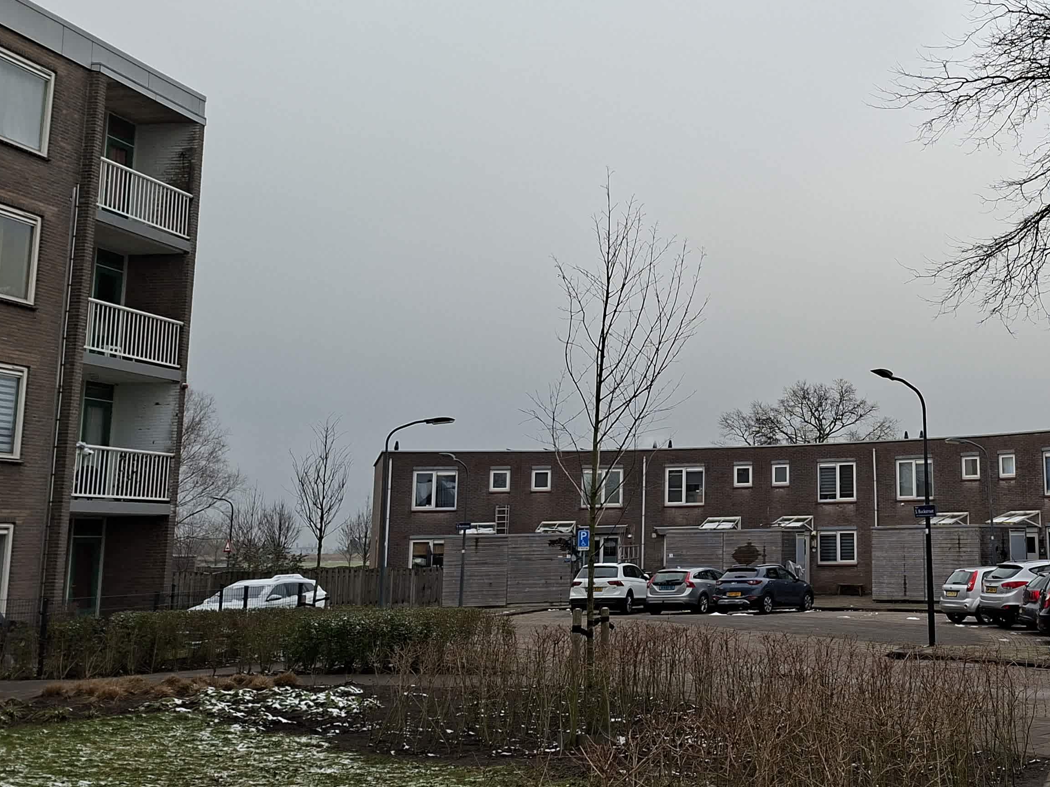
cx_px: 829
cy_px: 318
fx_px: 1213
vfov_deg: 35.8
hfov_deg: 44.7
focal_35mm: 40
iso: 50
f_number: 1.8
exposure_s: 1/426
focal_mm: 5.5
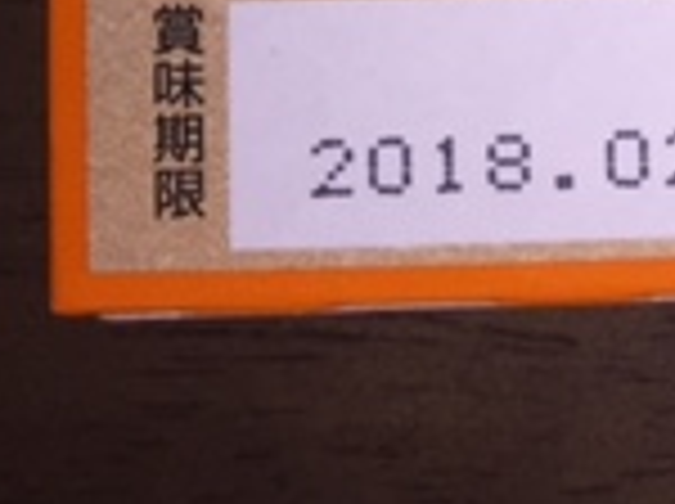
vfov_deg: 10.8
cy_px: -531
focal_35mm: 124
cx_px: 1422
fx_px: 2414
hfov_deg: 13.3
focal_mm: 4.15
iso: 32
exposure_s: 1/264
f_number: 2.2
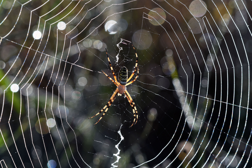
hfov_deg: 6.5
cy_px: 84
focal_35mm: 315
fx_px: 2205
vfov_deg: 4.4
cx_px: 126
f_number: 5.6
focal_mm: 210
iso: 100
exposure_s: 1/160
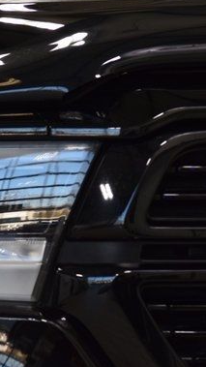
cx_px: -63
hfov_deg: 6.5
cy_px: 181
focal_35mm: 186
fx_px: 1807
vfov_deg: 11.6
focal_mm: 70
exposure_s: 1/125
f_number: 5.6
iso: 1600
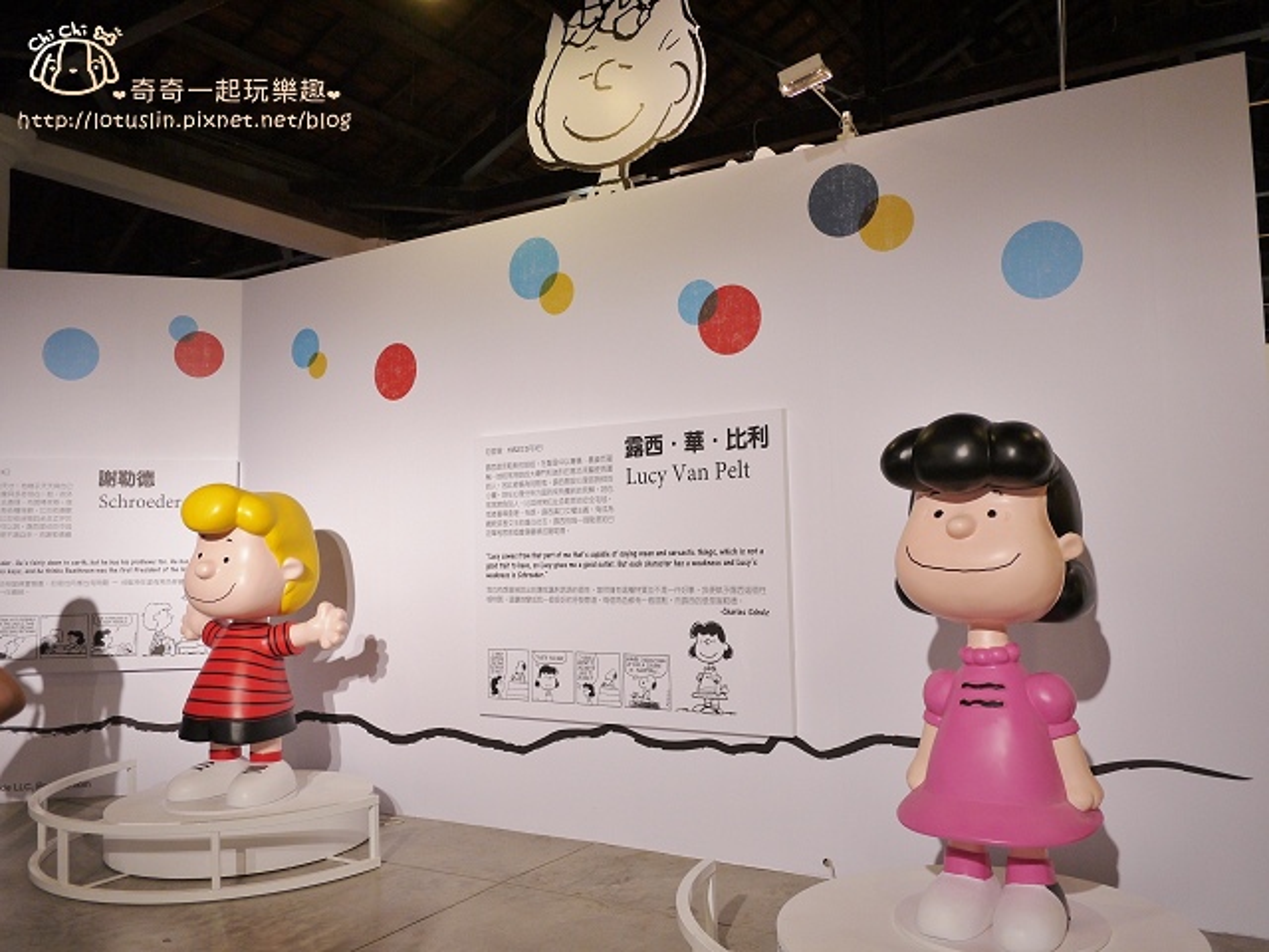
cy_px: 476
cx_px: 634
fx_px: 1026
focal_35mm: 28
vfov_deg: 49.7
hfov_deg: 63.4
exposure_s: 1/160
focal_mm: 14
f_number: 2.5
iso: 100
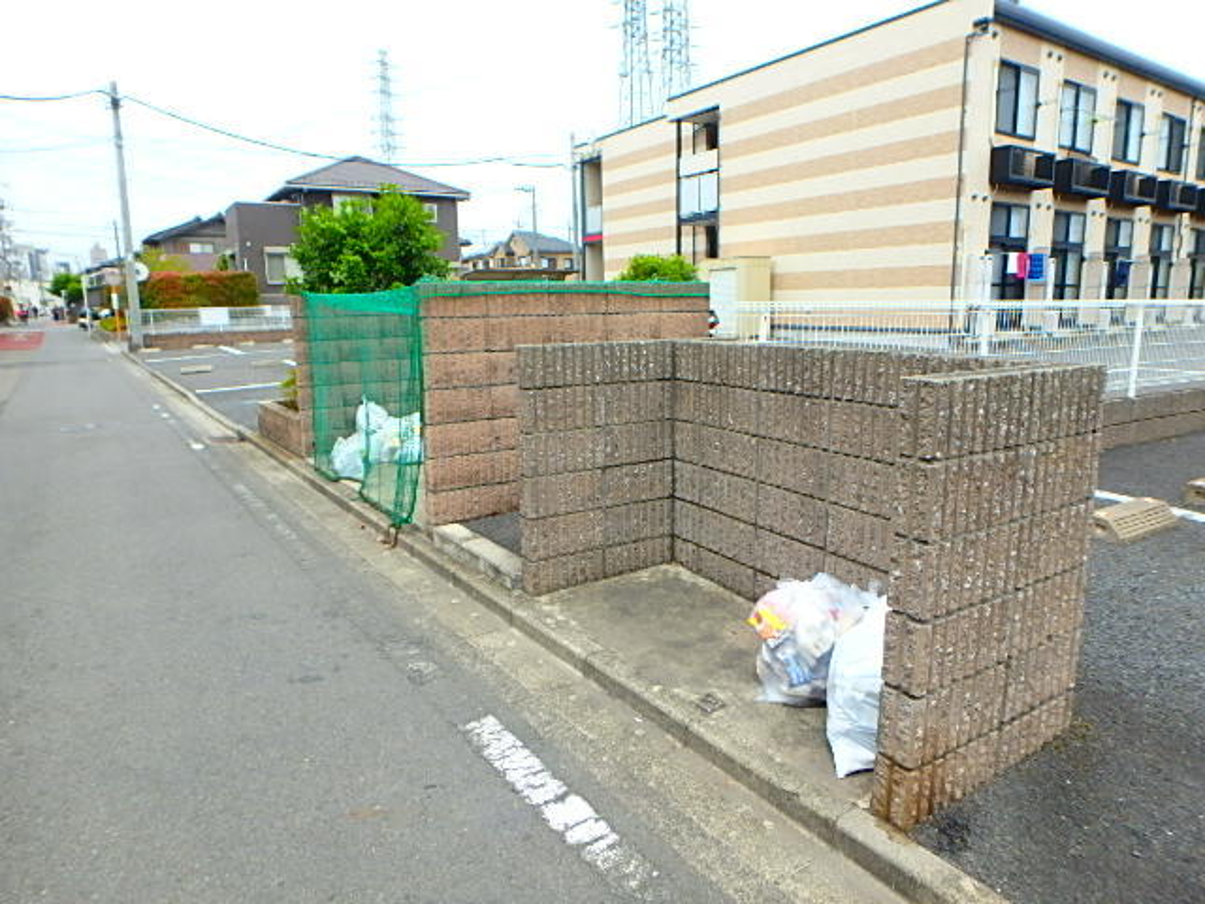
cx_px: 602
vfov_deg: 63.4
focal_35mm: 21
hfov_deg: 79.0
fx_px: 731
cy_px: 452
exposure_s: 1/500
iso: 125
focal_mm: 3.7
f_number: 3.5
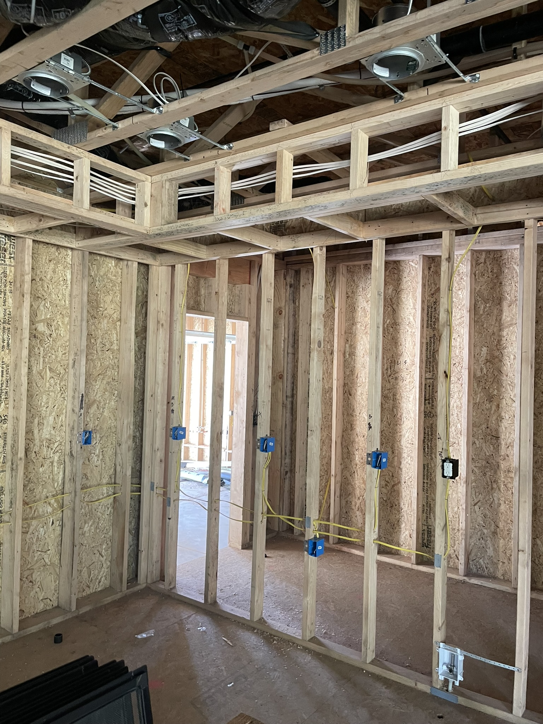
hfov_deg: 53.1
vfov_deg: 67.3
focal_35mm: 26
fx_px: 544
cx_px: 272
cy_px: 362
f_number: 1.6
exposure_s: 1/60
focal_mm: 4.2
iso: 250
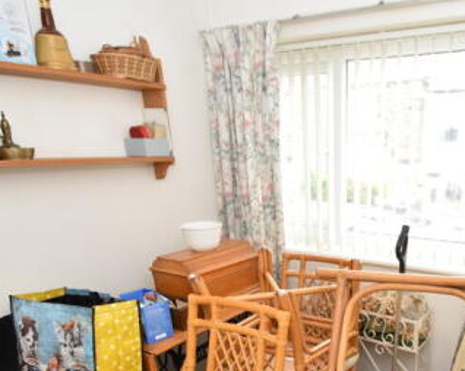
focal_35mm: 29
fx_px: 399
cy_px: 290
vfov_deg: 47.5
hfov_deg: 57.2
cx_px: 353
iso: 800
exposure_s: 1/125
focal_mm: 10
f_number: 5.6
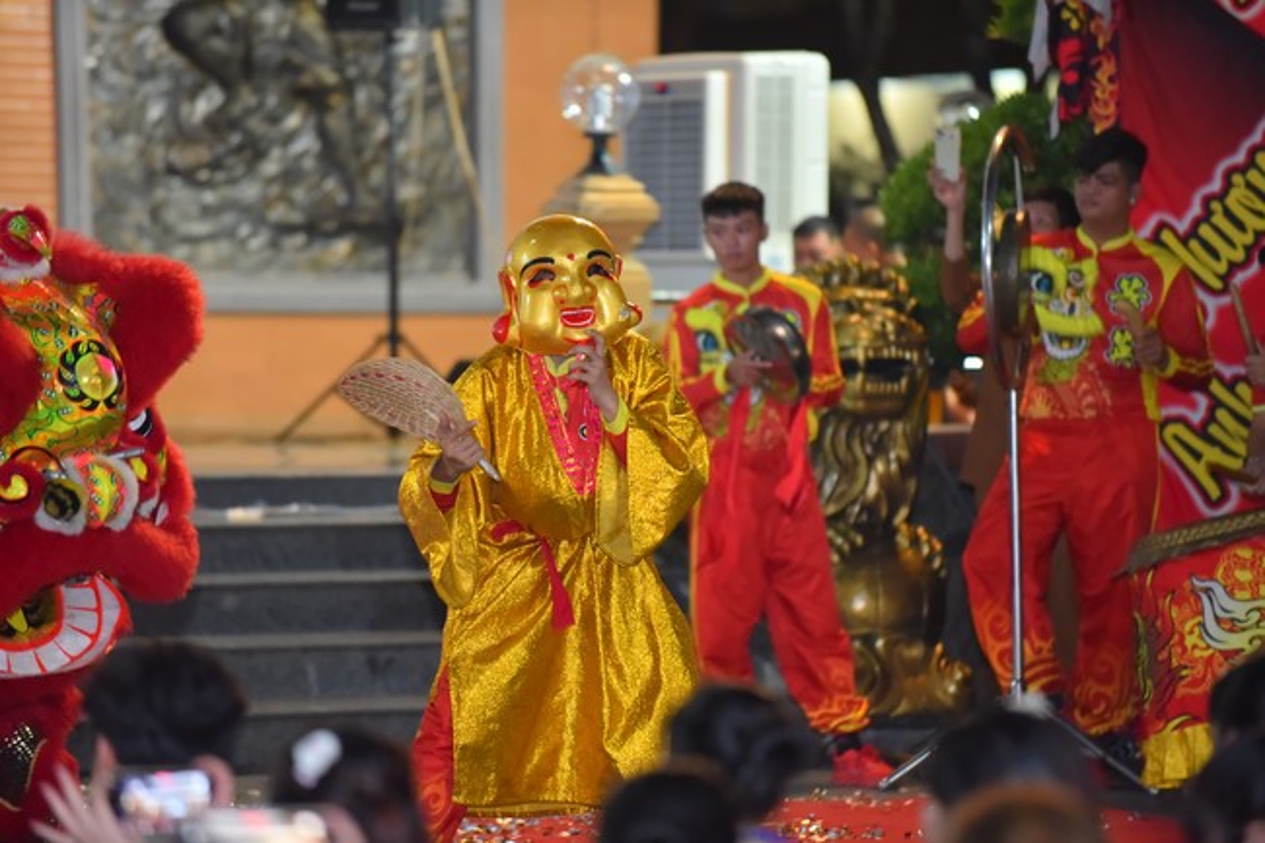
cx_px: 632
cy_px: 422
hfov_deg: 10.3
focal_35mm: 200
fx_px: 7026
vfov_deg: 6.9
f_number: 2.8
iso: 2000
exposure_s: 1/200
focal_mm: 200
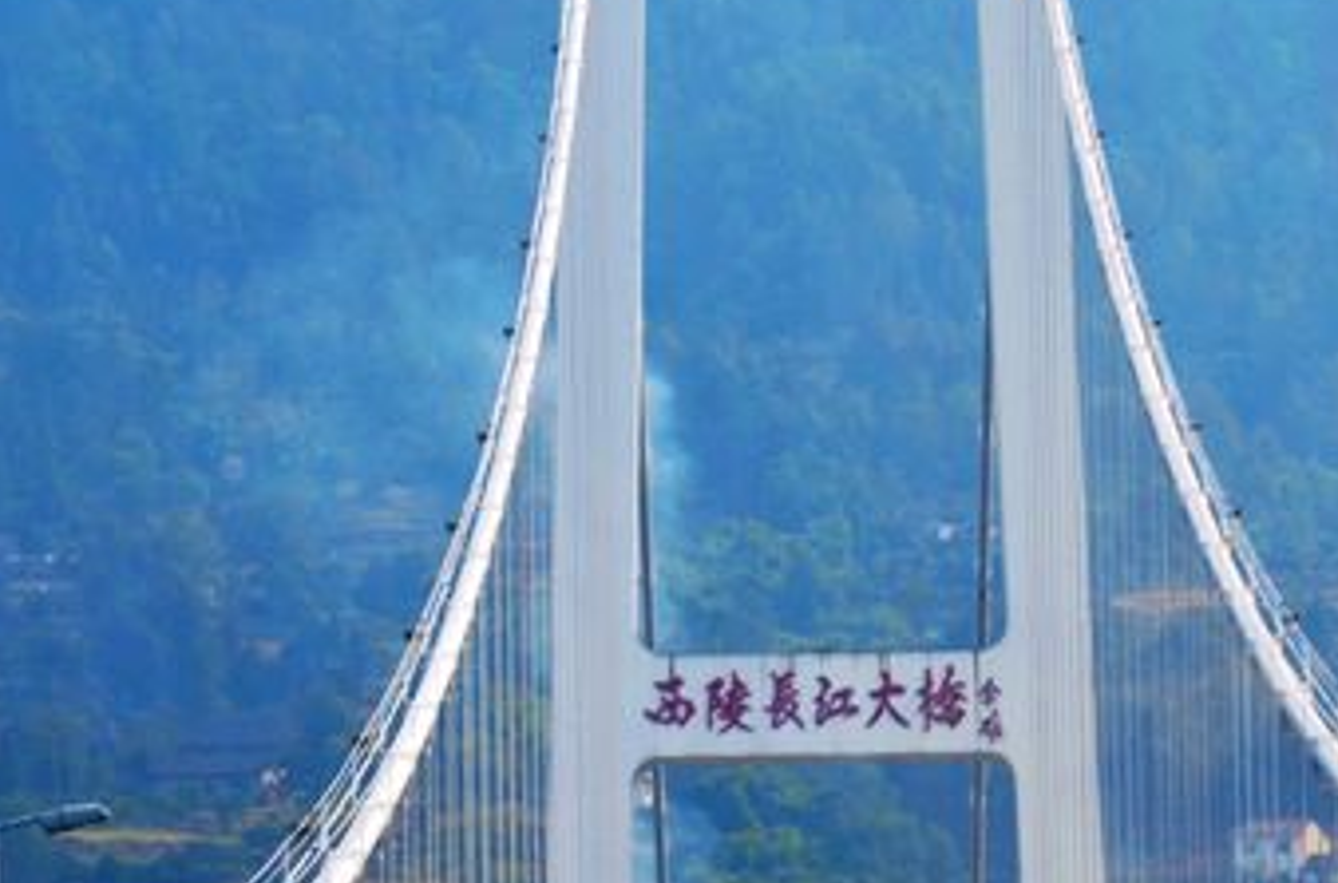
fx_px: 10262
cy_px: 608
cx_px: 812
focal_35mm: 277
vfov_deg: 4.9
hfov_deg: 7.5
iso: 100
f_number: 11
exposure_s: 1/125
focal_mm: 78
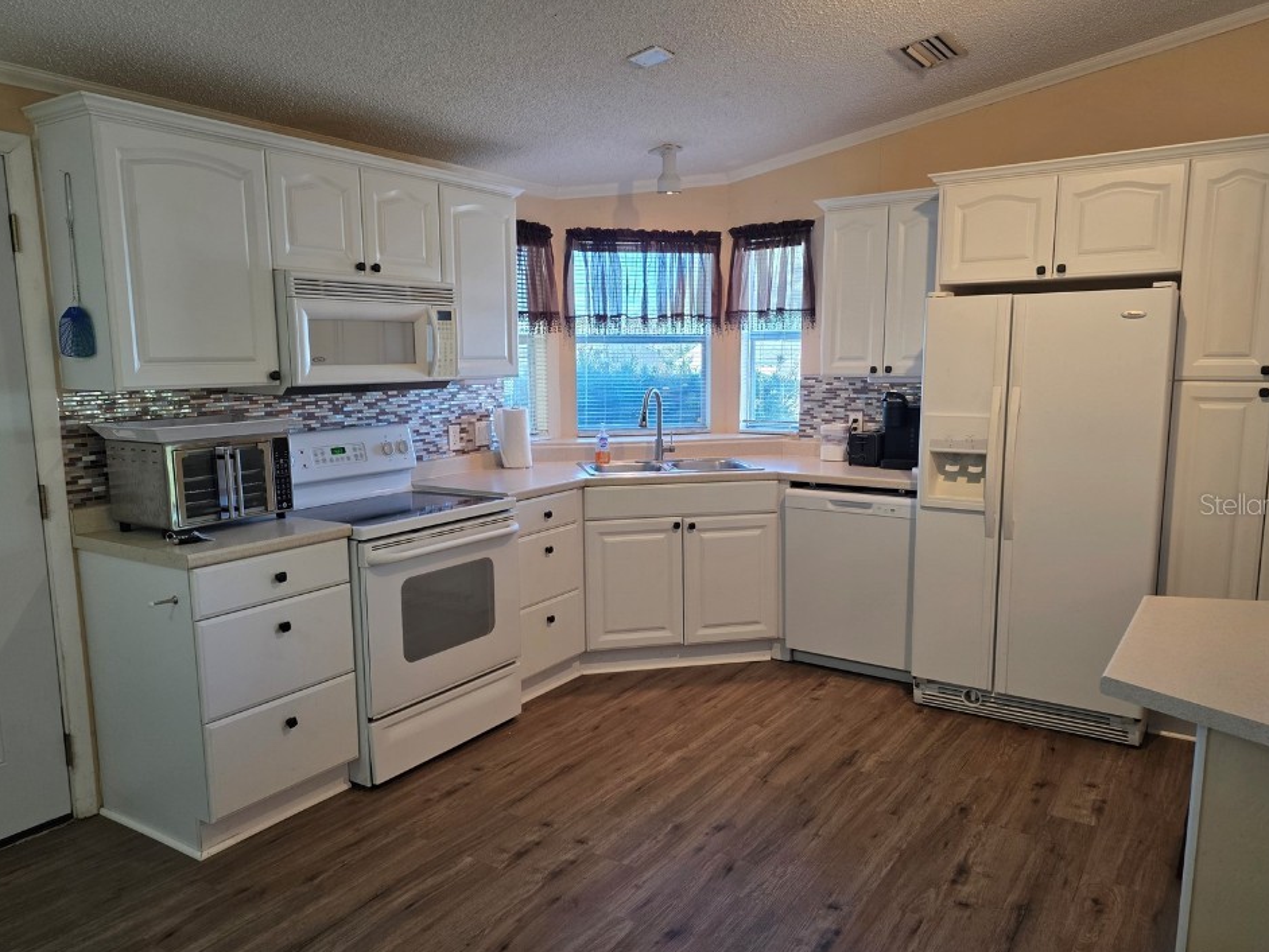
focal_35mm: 25
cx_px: 637
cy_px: 504
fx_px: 917
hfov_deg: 69.4
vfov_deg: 54.9
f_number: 1.7
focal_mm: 6.25
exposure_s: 1/120
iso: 200
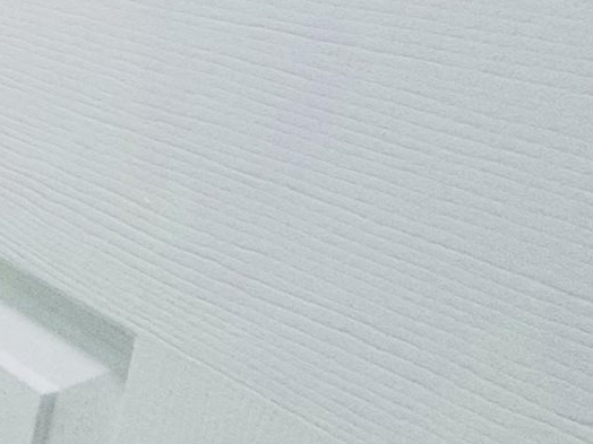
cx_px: -1129
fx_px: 1405
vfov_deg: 17.7
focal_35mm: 82
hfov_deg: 12.0
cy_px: 26
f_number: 2.2
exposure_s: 1/120
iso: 125
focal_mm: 2.22
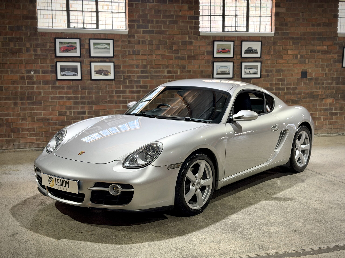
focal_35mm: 48
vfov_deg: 30.3
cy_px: 129
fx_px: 478
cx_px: 172
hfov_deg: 39.7
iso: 320
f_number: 1.78
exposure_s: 1/100
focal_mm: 6.76
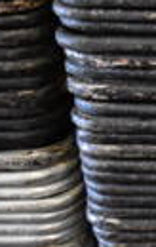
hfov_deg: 7.7
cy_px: 120
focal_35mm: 157
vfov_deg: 13.3
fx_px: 1061
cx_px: 400
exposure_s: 1/125
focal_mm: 28
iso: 5600
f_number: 4.2
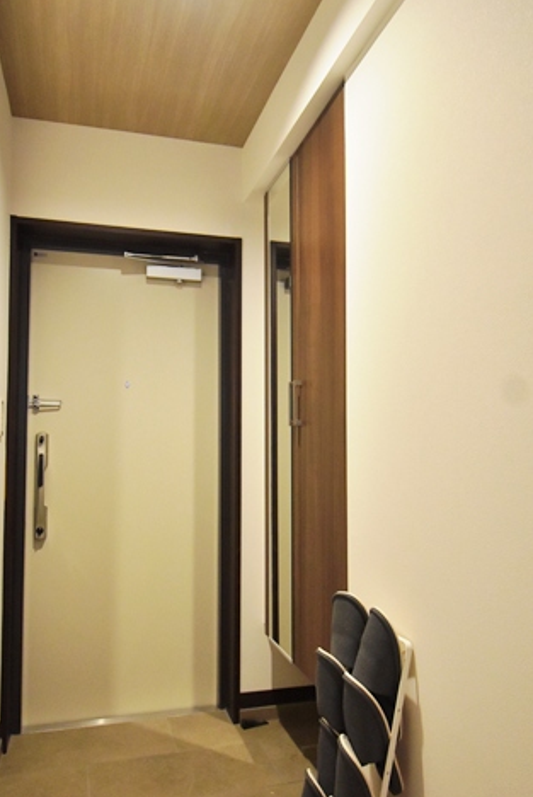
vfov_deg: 67.9
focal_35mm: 27
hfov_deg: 48.5
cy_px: 412
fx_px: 591
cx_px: 245
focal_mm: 13
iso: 2000
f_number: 5
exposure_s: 1/60
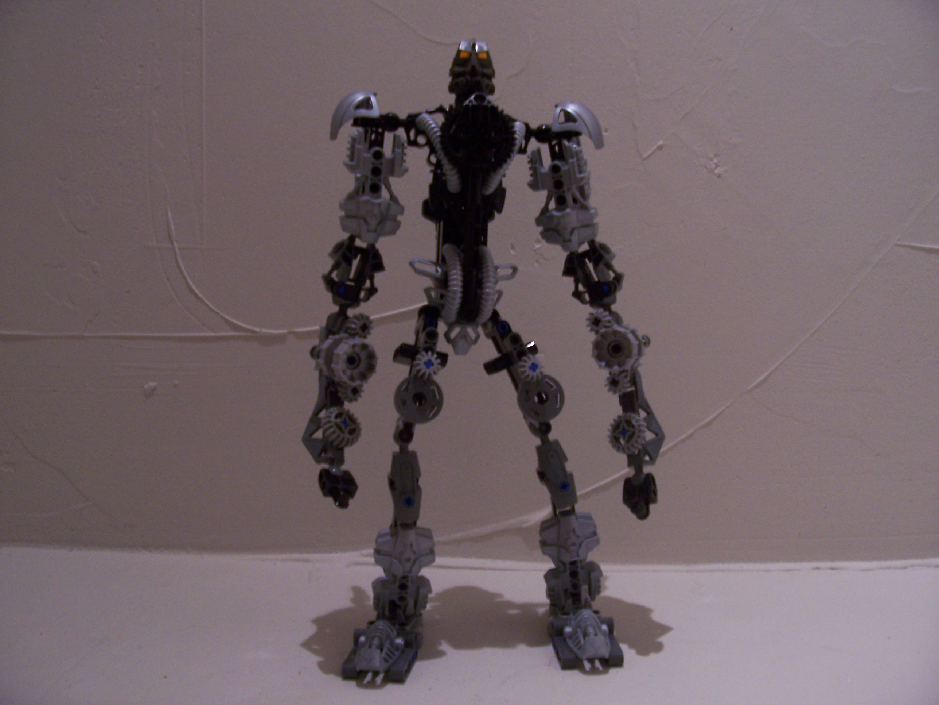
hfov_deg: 54.0
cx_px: 470
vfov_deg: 41.8
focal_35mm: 34
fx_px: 922
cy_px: 352
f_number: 2.7
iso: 160
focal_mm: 5.6
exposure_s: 1/8
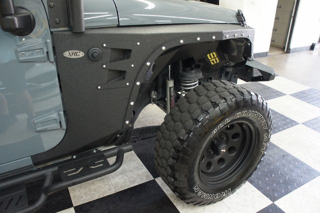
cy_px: 106
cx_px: 160
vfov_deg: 47.9
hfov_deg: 67.4
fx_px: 240
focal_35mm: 27
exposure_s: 1/80
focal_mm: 18
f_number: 3.5
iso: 1600
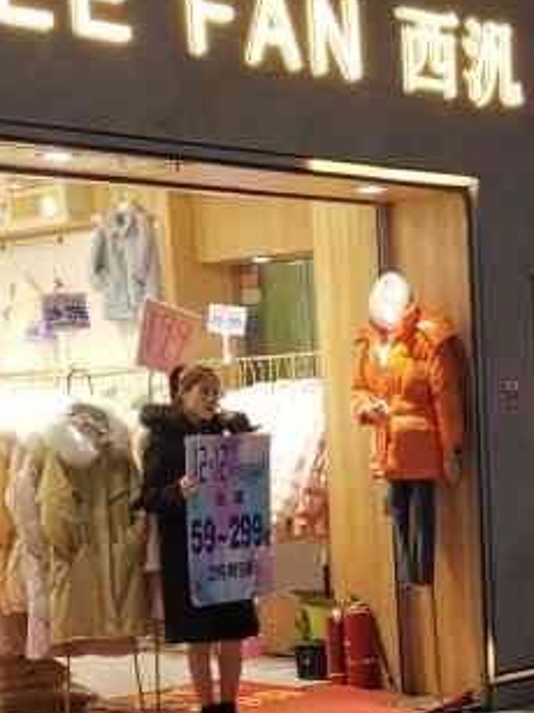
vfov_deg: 22.8
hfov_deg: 17.7
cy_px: 735
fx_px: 1688
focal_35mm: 82
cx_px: 495
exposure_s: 1/100
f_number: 1.8
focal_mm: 4.75
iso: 64
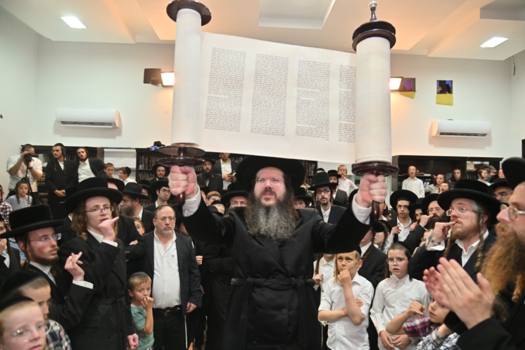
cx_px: 262
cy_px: 175
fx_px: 350
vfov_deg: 53.1
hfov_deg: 73.7
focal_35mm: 24
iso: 500
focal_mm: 24
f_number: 4
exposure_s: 1/200
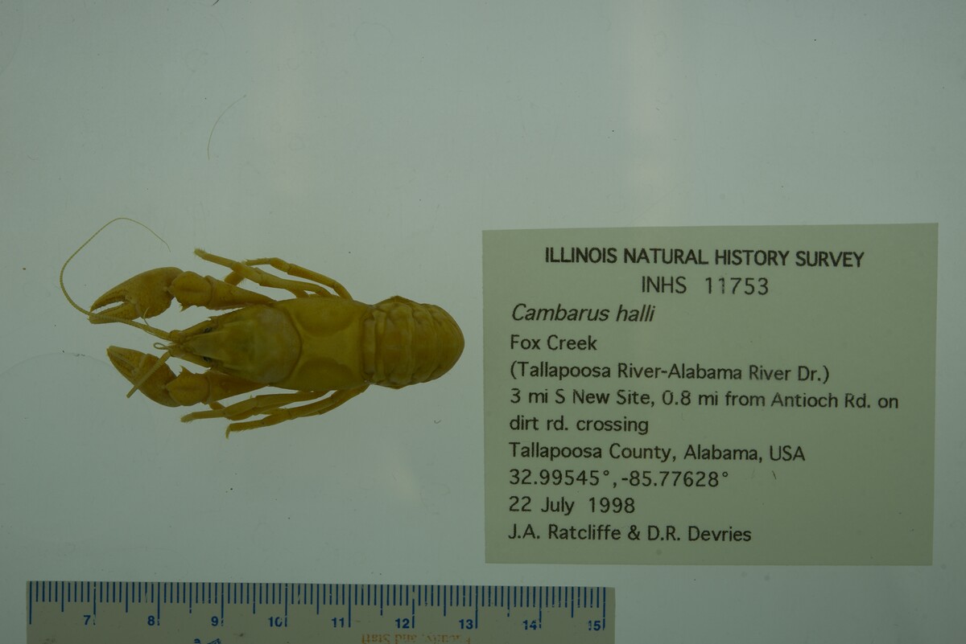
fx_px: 1610
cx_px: 483
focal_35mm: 60
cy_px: 322
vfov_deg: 22.6
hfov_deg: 33.4
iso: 100
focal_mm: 60
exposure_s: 1/160
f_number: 10
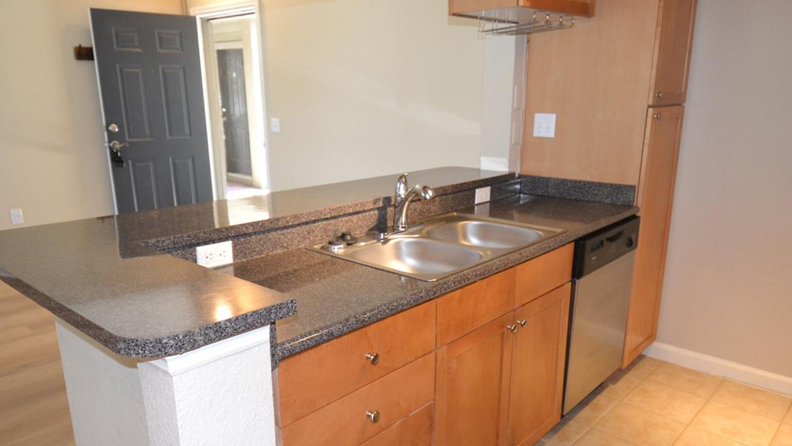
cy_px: 260
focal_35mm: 27
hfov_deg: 70.5
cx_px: 411
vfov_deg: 43.2
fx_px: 560
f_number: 3.8
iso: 1250
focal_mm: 13
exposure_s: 1/60
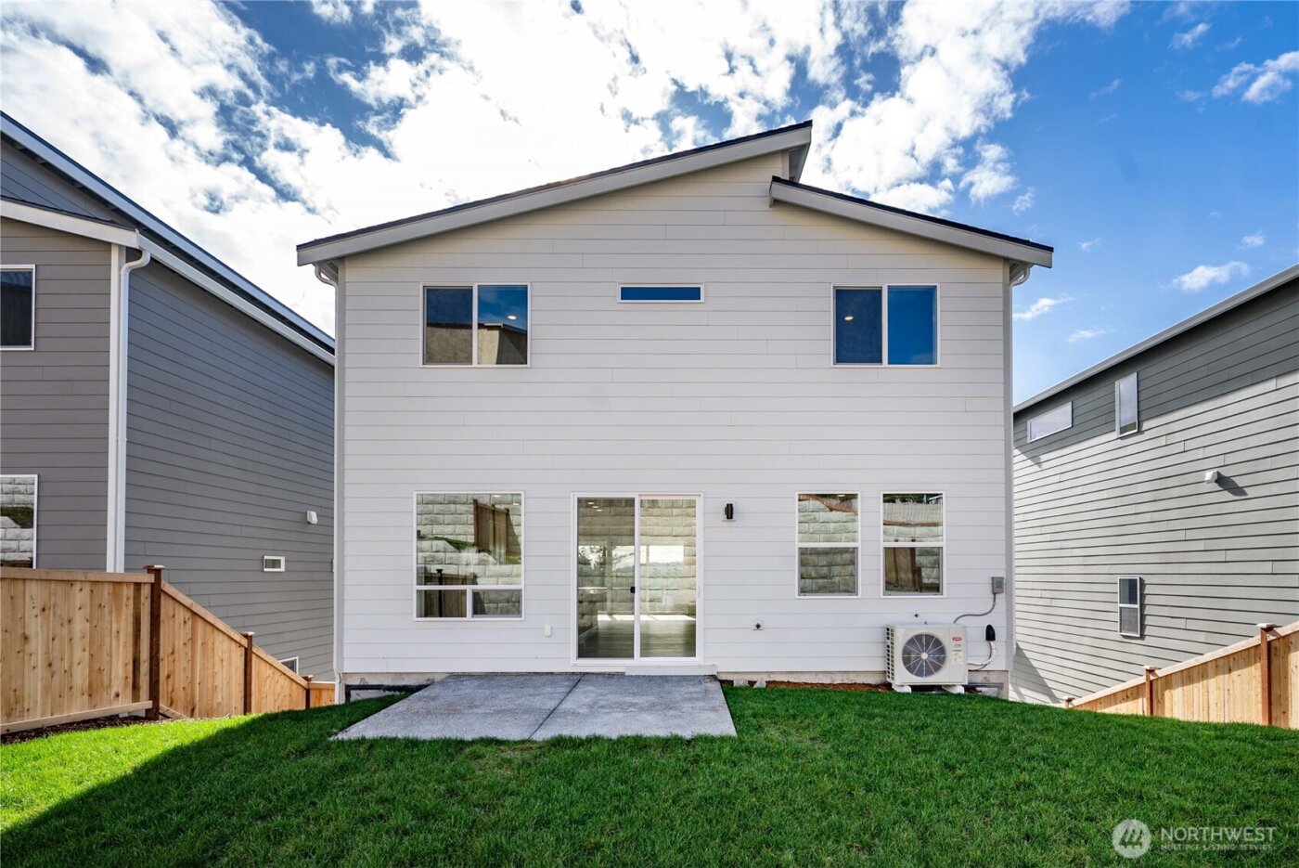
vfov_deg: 81.3
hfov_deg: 104.2
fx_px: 505
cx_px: 650
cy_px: 434
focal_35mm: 14
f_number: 7.1
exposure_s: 1/125
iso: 80
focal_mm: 14
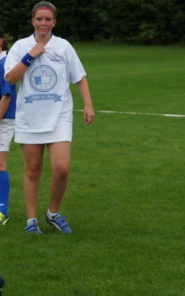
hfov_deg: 8.6
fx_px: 1201
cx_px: -83
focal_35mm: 149
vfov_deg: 14.0
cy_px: 158
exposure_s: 1/500
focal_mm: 50
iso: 320
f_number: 4
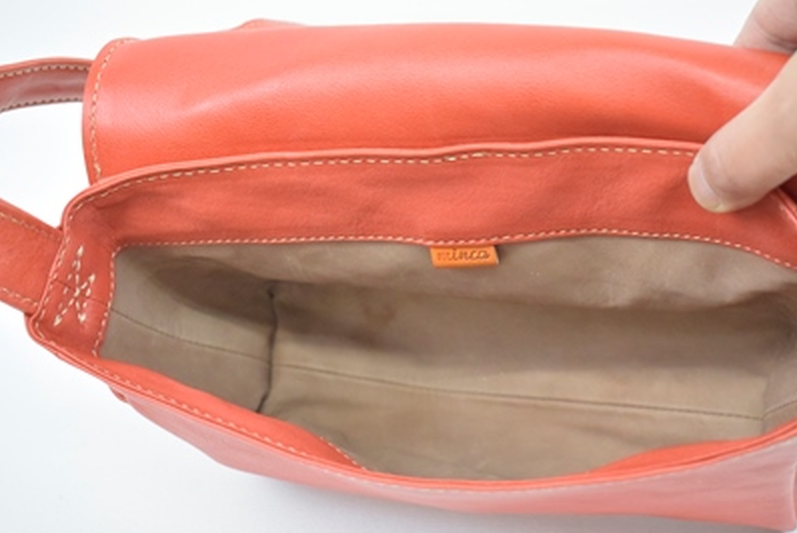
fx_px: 1374
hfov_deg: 32.3
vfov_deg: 21.9
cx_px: 461
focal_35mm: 62
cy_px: 276
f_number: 5
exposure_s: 1/320
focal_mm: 34
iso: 3200
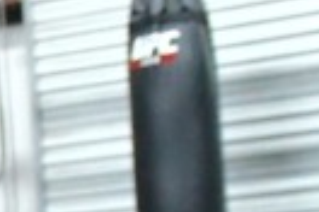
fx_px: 2224
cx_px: -541
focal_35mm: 251
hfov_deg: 7.5
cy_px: 405
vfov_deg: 5.4
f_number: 3.2
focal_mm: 29
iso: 6400
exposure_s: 1/320
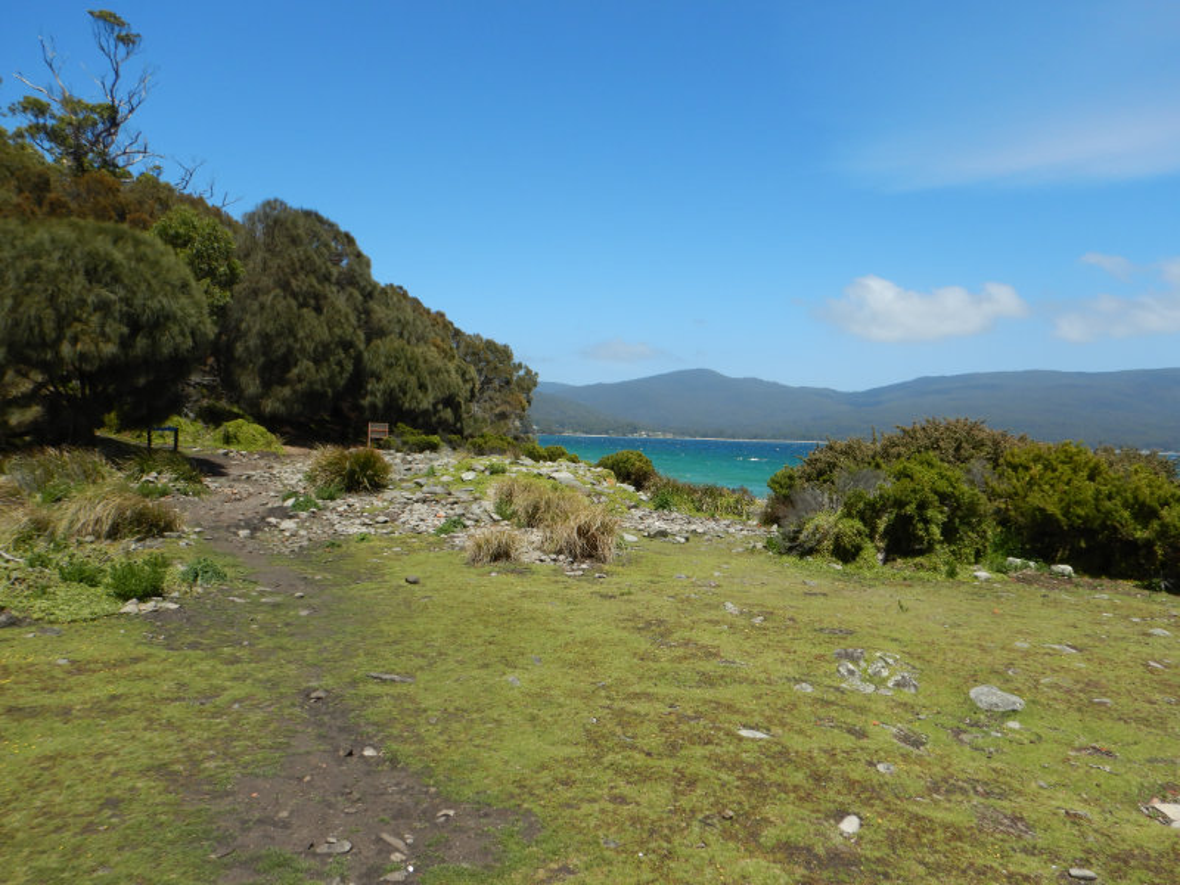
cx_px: 590
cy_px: 442
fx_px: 818
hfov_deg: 71.6
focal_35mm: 24
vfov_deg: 56.8
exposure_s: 1/1000
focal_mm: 4.3
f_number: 4.1
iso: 125
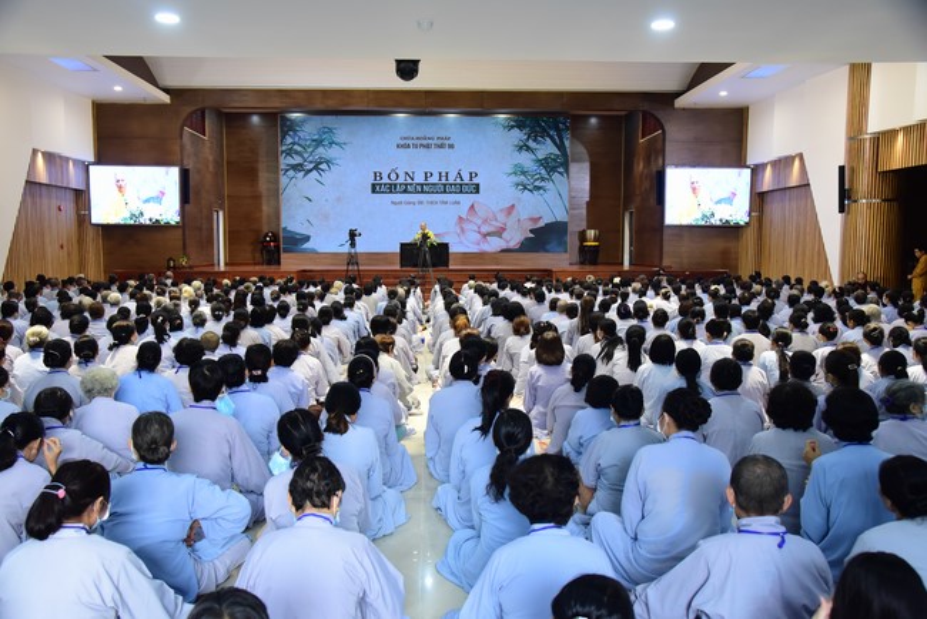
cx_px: 464
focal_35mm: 31
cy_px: 310
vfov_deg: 42.4
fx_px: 799
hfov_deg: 60.3
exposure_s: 1/60
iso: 3200
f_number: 7.1
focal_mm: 31
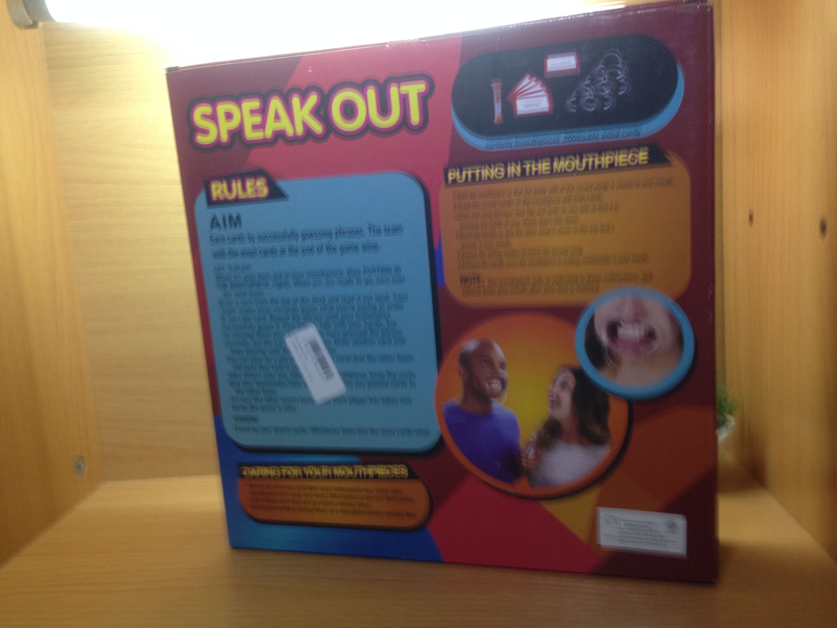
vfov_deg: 42.9
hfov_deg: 55.4
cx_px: 418
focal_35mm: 33
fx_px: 798
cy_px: 314
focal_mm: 4.12
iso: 80
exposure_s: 1/20
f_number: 2.4
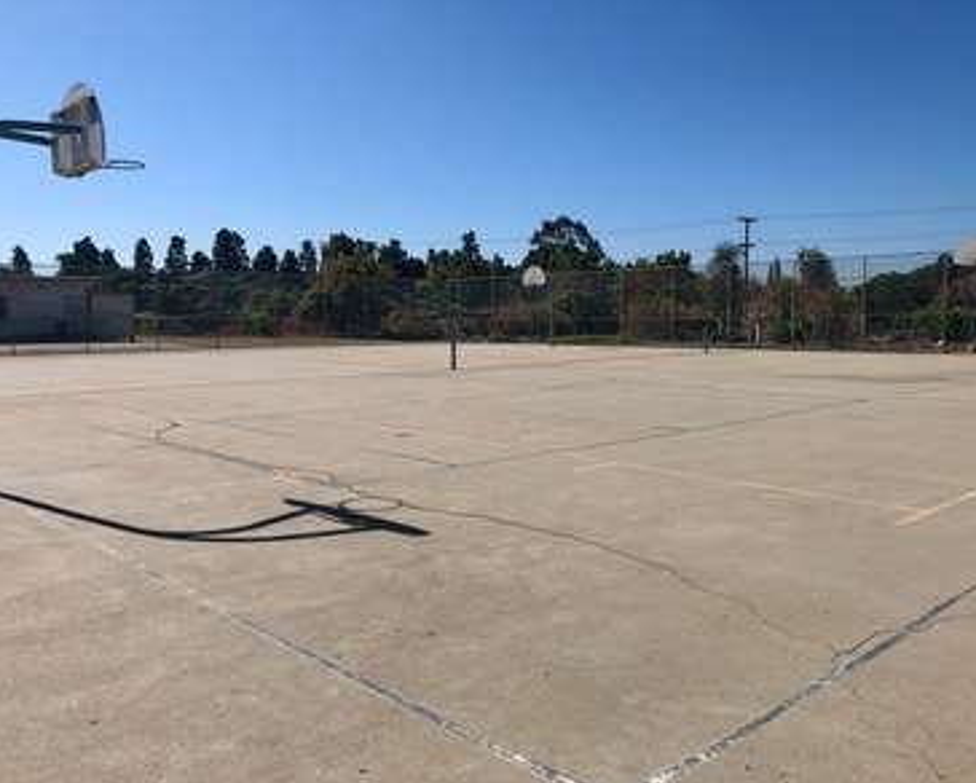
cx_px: 488
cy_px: 394
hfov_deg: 58.7
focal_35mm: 30
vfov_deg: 48.6
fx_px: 868
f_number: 1.8
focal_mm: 4
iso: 20
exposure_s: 1/3690
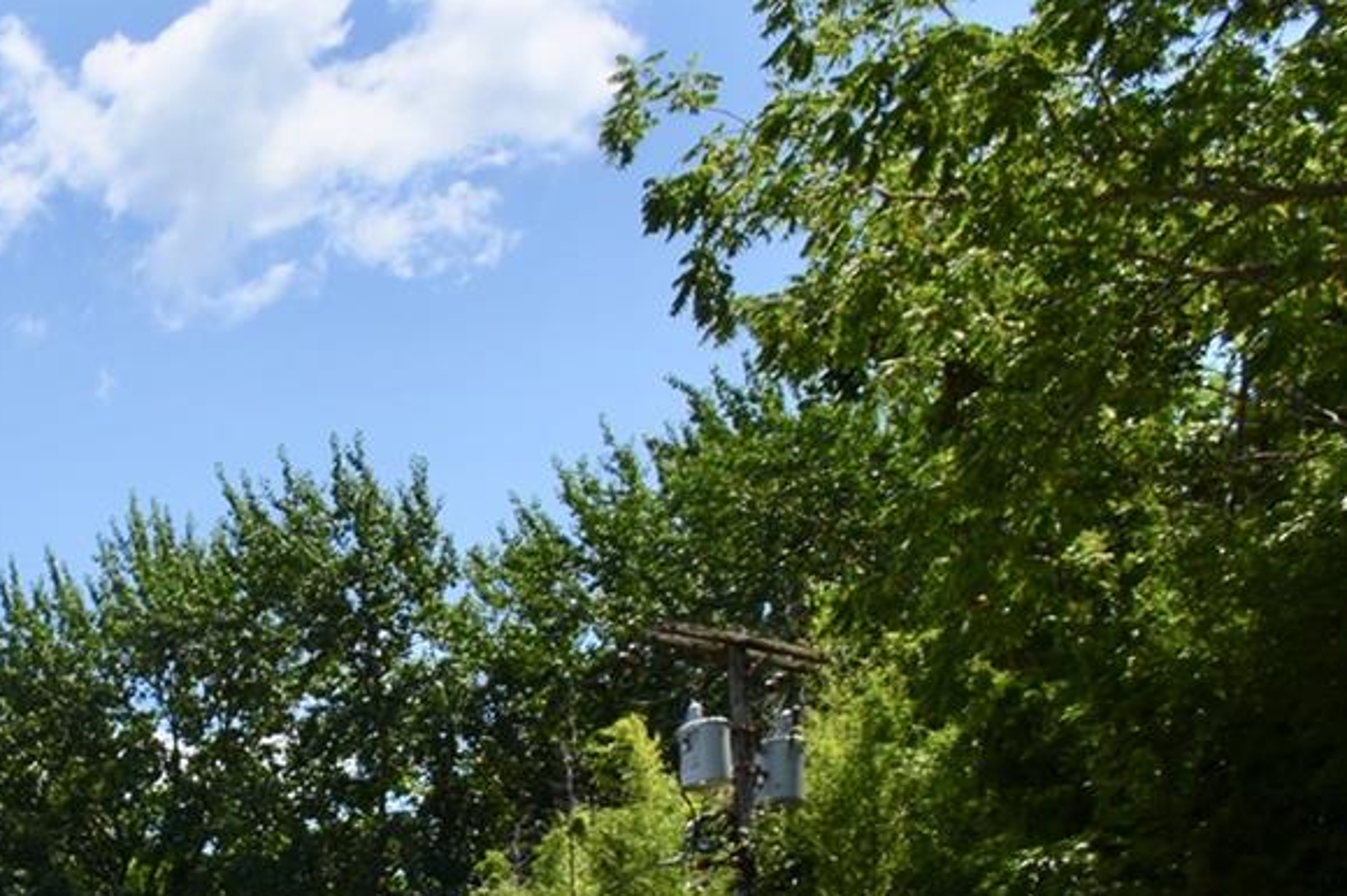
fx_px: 1982
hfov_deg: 27.7
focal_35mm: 53
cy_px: 1378
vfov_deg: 21.2
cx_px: -592
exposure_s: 1/200
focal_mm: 10
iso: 100
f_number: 11
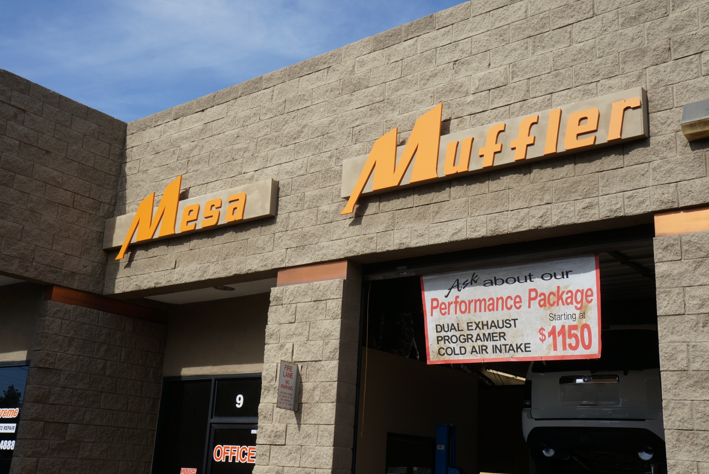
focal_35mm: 40
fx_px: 798
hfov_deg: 47.9
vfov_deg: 33.1
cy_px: 237
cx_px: 354
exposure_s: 1/200
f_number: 9
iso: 100
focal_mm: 27
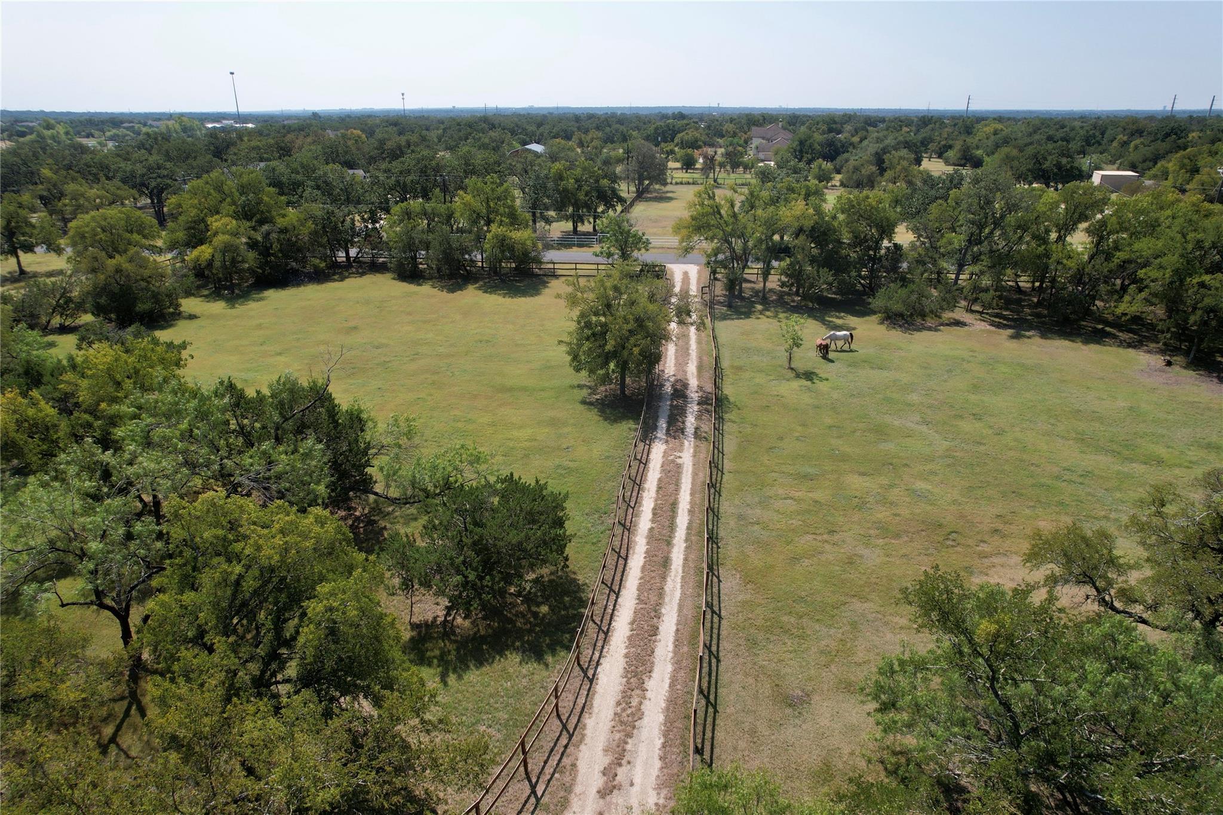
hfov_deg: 78.6
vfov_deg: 57.2
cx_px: 612
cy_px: 408
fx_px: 747
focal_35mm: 22
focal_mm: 8.38
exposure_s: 1/2000
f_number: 2.8
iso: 100
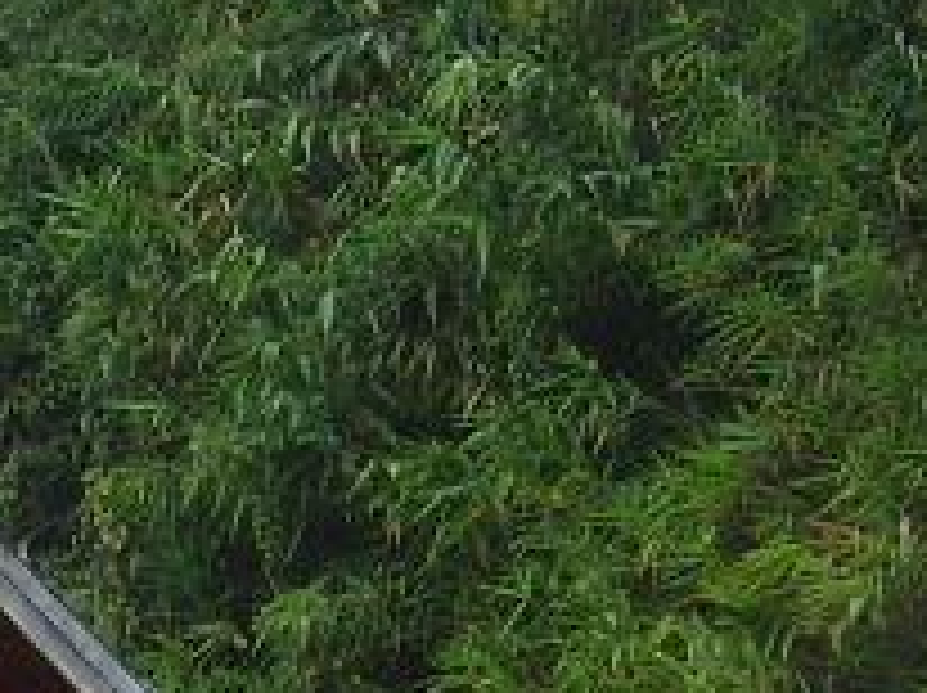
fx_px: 5055
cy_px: 1530
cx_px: -540
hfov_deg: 10.1
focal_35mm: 189
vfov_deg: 7.4
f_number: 5.1
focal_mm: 7.8
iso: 50
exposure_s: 1/100
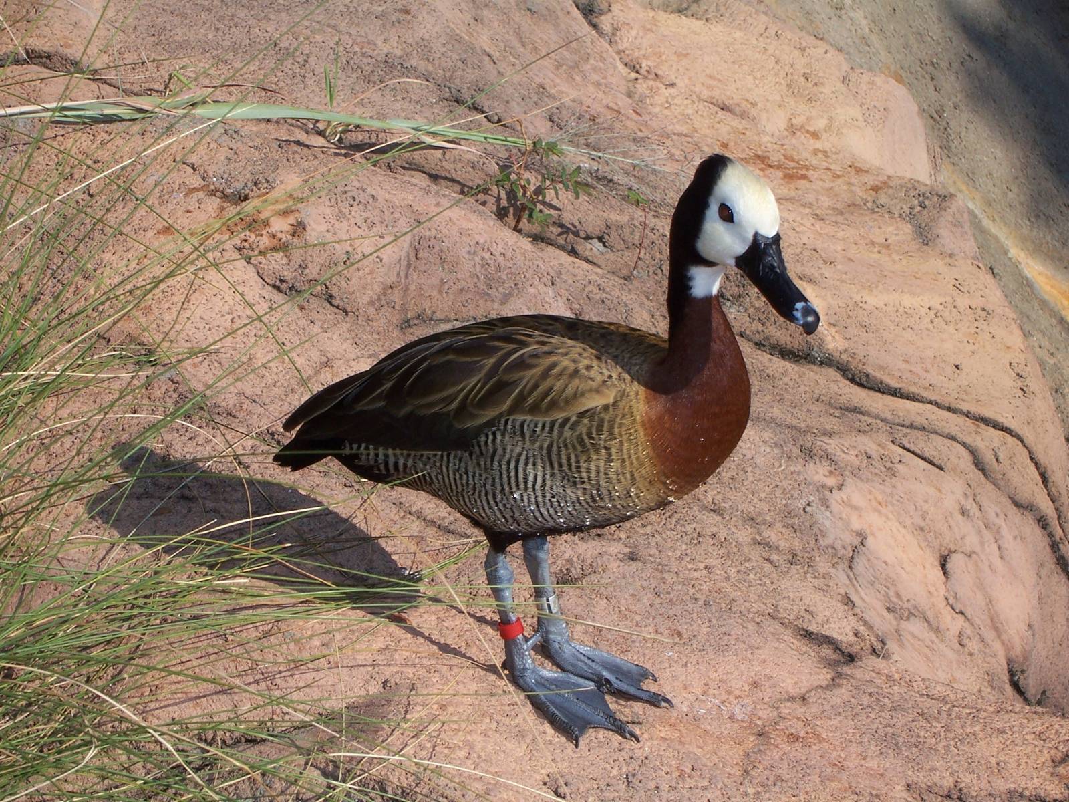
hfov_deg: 16.1
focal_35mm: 122
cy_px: 401
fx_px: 3768
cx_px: 534
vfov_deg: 12.1
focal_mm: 21
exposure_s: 1/500
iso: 80
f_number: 5.6
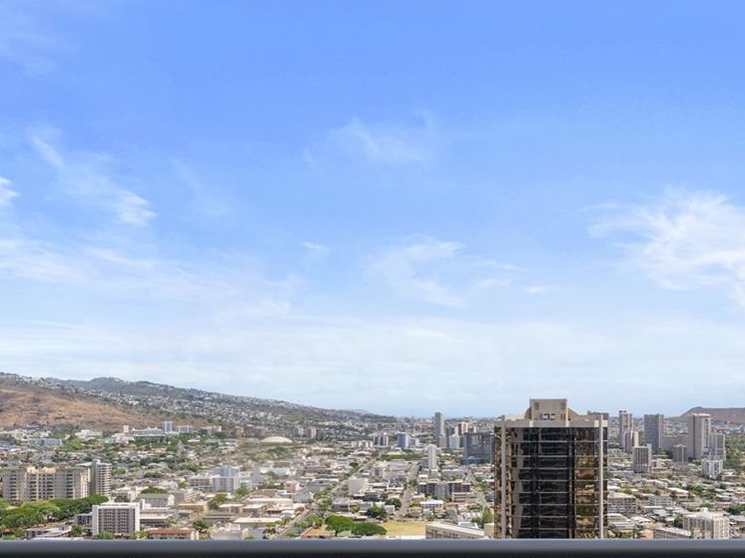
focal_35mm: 33
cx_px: 438
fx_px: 719
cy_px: 418
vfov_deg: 41.2
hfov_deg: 54.5
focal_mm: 16.2
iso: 100
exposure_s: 1/40
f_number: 8
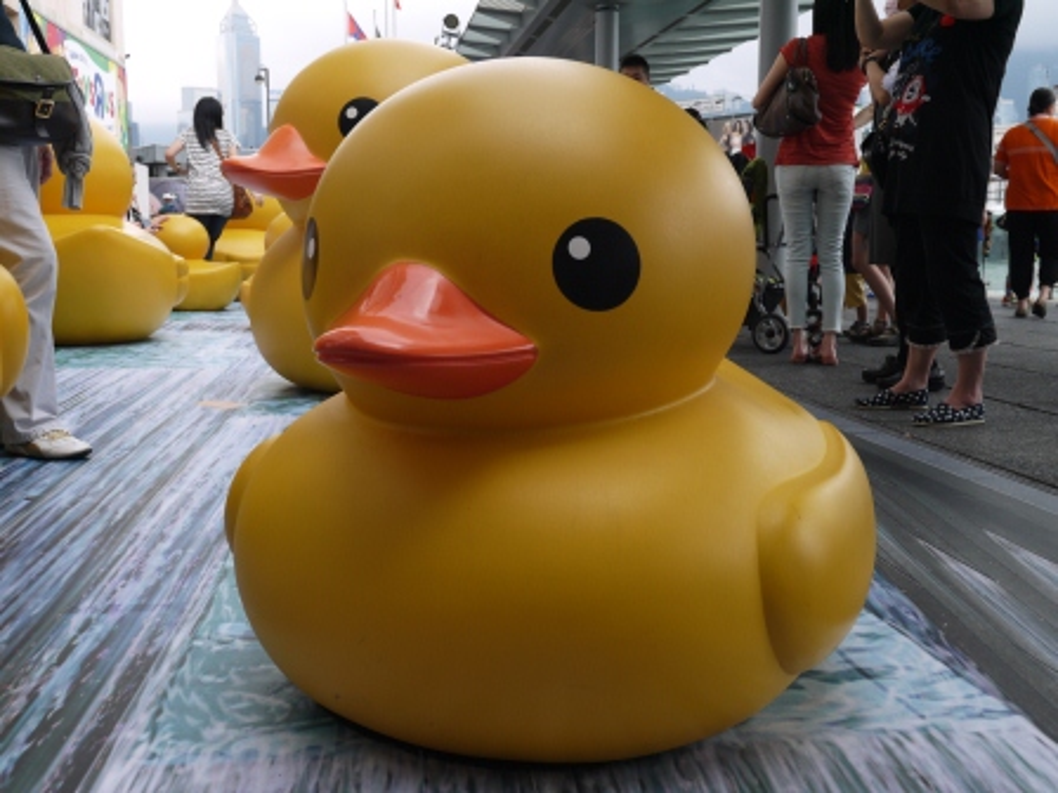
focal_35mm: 38
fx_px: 1161
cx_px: 529
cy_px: 396
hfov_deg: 49.0
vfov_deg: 37.7
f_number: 6.3
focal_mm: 19
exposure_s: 1/200
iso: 160
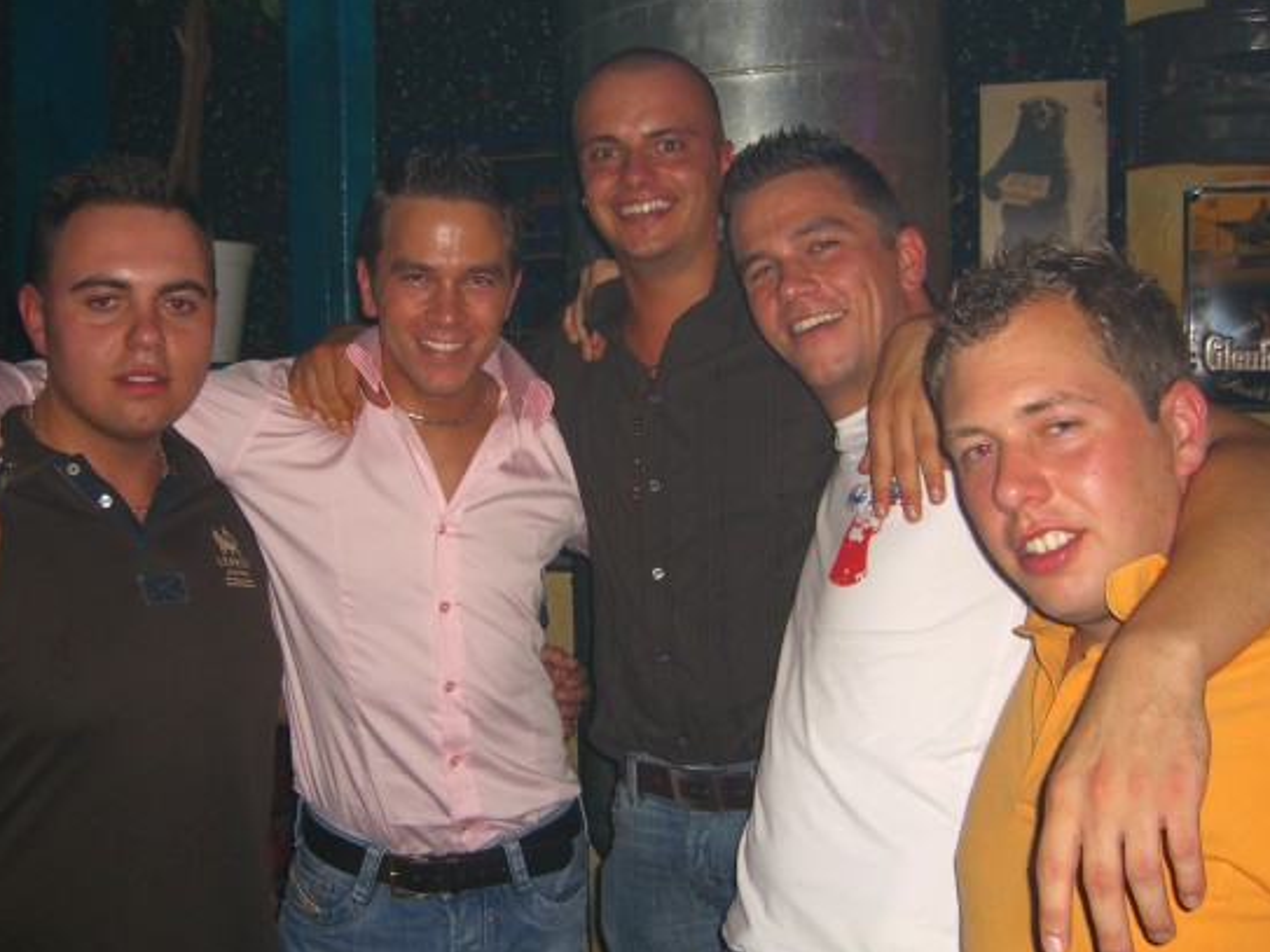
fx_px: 1541
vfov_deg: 34.3
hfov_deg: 44.8
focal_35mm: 42
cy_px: 477
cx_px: 606
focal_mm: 7.9
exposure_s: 1/60
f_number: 2.8
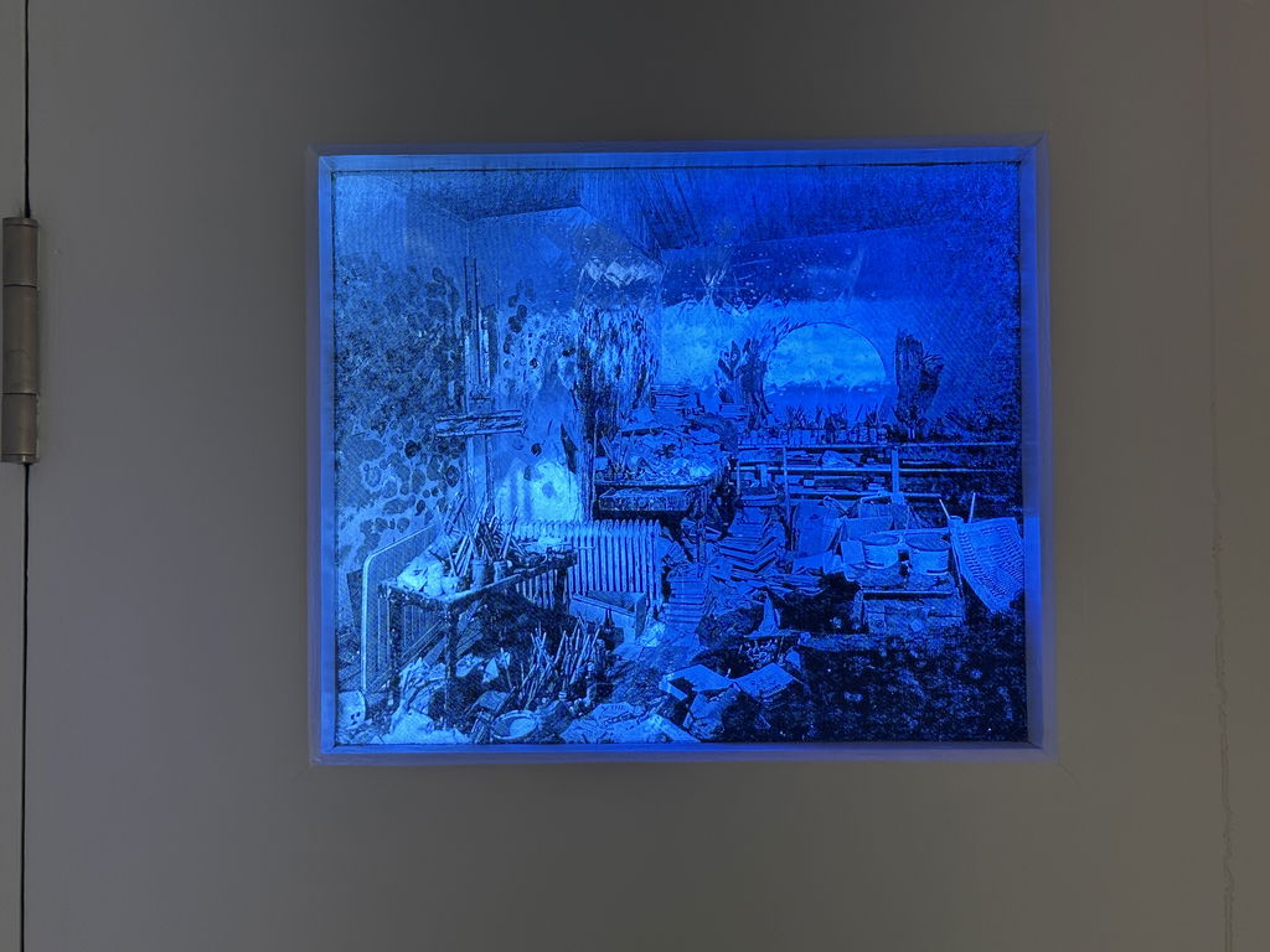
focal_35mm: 48
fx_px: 1761
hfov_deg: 39.7
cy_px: 476
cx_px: 635
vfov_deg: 30.3
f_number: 1.78
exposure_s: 1/109
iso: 40
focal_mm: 6.86
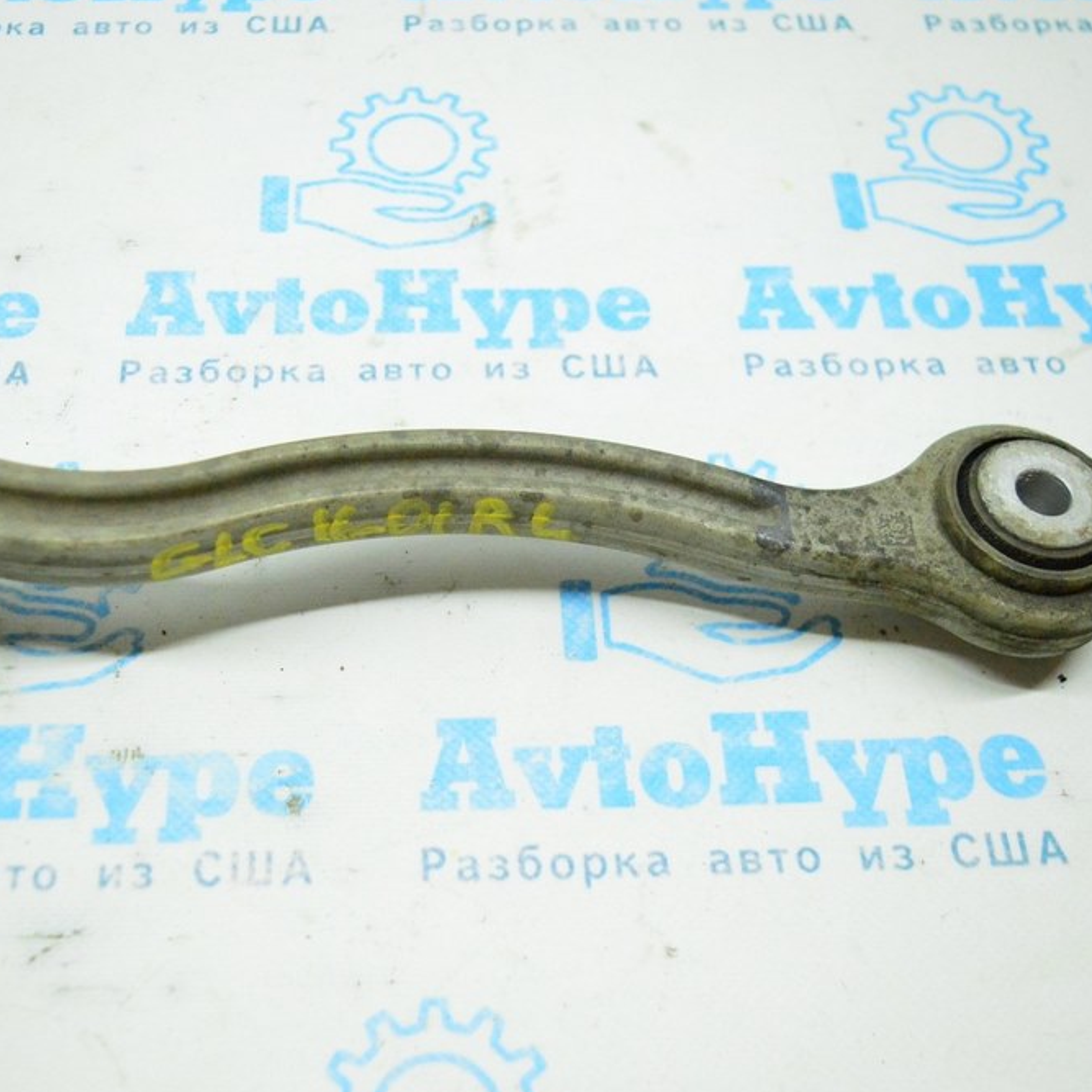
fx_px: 1535
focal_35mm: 43
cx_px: 414
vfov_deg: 39.2
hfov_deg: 38.9
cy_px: 548
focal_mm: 22
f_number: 3.8
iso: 6400
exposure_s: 1/640
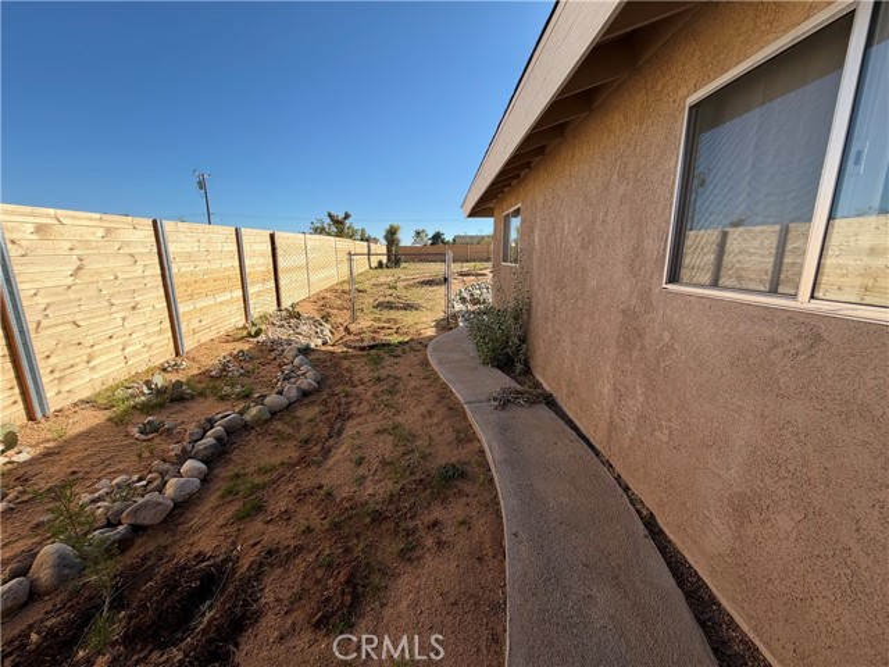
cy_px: 334
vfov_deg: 85.7
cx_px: 444
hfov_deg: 102.1
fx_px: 360
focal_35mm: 14
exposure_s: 1/770
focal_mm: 2.22
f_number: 2.2
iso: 25
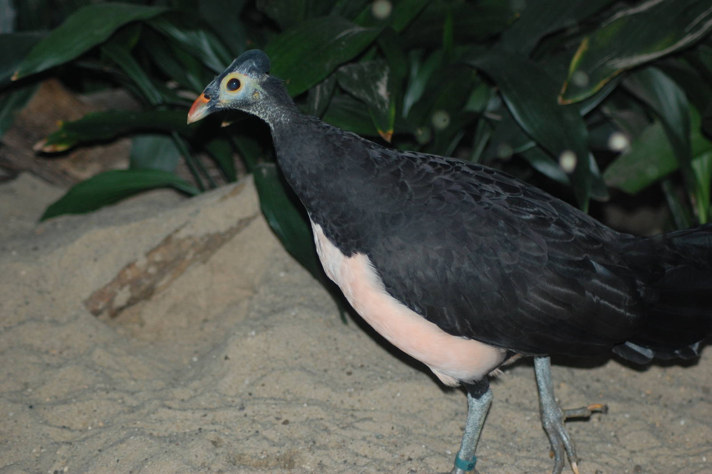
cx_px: 356
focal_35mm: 105
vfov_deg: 13.0
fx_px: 2075
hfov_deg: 19.5
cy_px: 237
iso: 400
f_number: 4
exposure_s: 1/60
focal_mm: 70
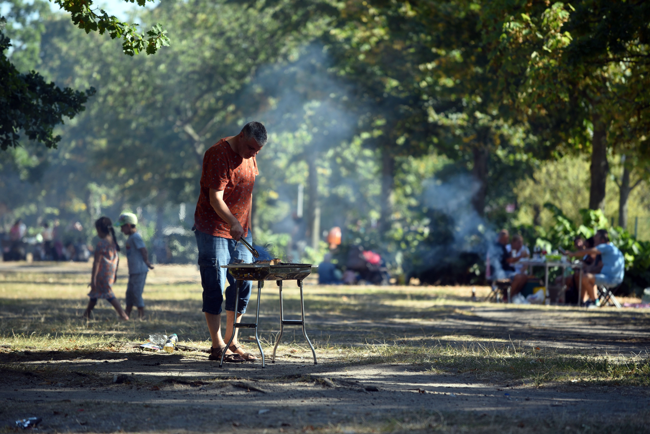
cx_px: 325
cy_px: 217
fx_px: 3612
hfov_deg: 10.3
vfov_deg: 6.9
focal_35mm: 200
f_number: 4
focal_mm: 200
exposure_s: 1/800
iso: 250
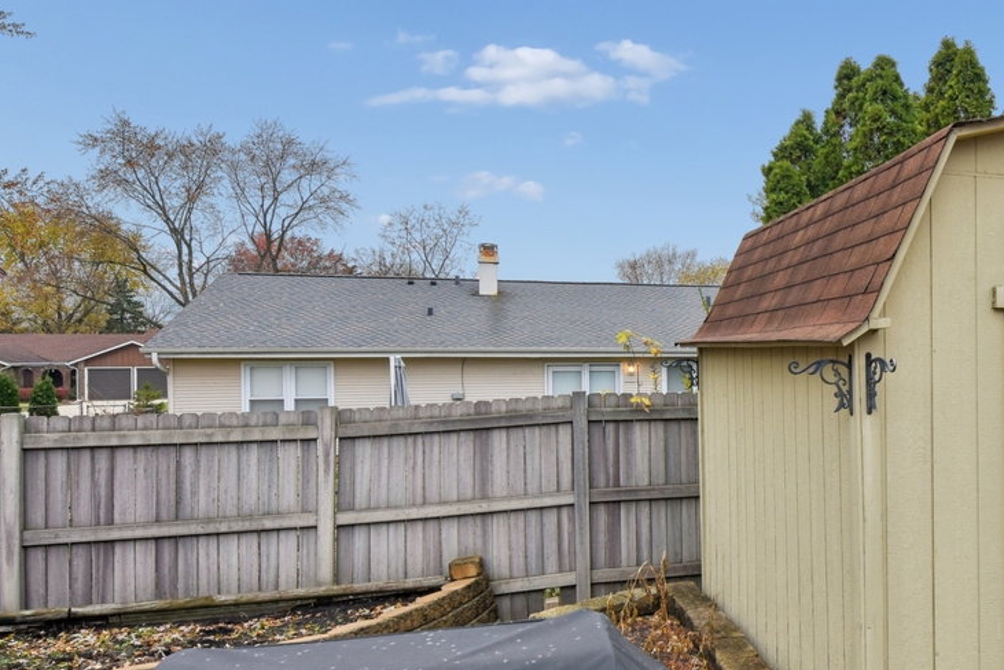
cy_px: 494
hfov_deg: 53.4
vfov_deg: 41.2
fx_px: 865
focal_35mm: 31
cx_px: 887
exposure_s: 1/200
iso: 400
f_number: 8
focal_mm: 14
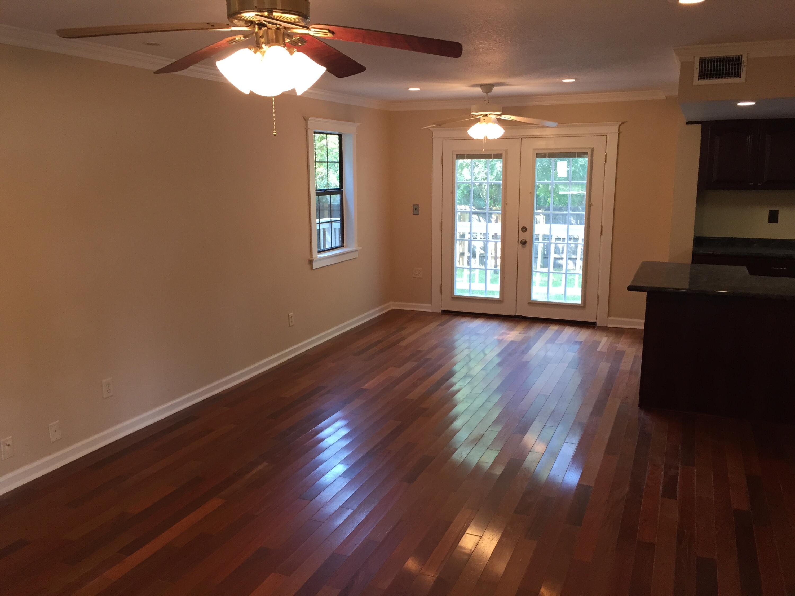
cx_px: 398
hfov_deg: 61.7
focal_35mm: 29
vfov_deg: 48.2
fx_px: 666
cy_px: 298
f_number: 2.2
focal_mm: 4.15
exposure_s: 1/30
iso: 50
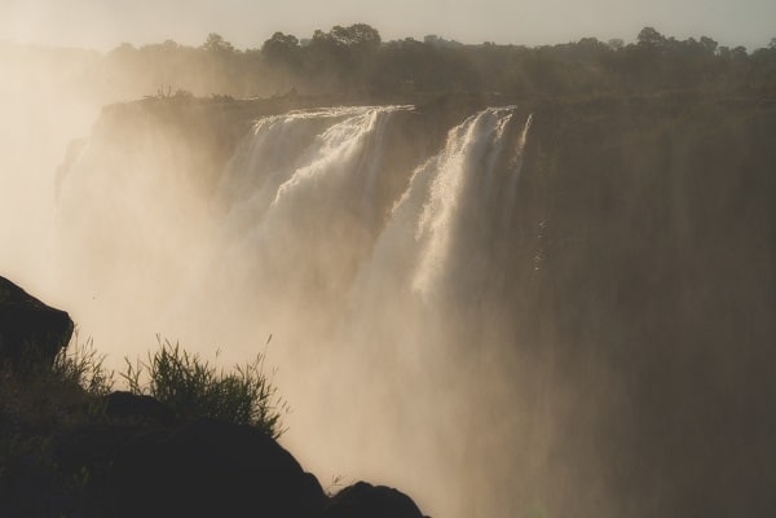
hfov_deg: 20.4
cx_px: 388
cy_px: 259
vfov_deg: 13.7
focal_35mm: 100
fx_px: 2155
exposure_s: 1/250
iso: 100
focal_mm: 100
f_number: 13
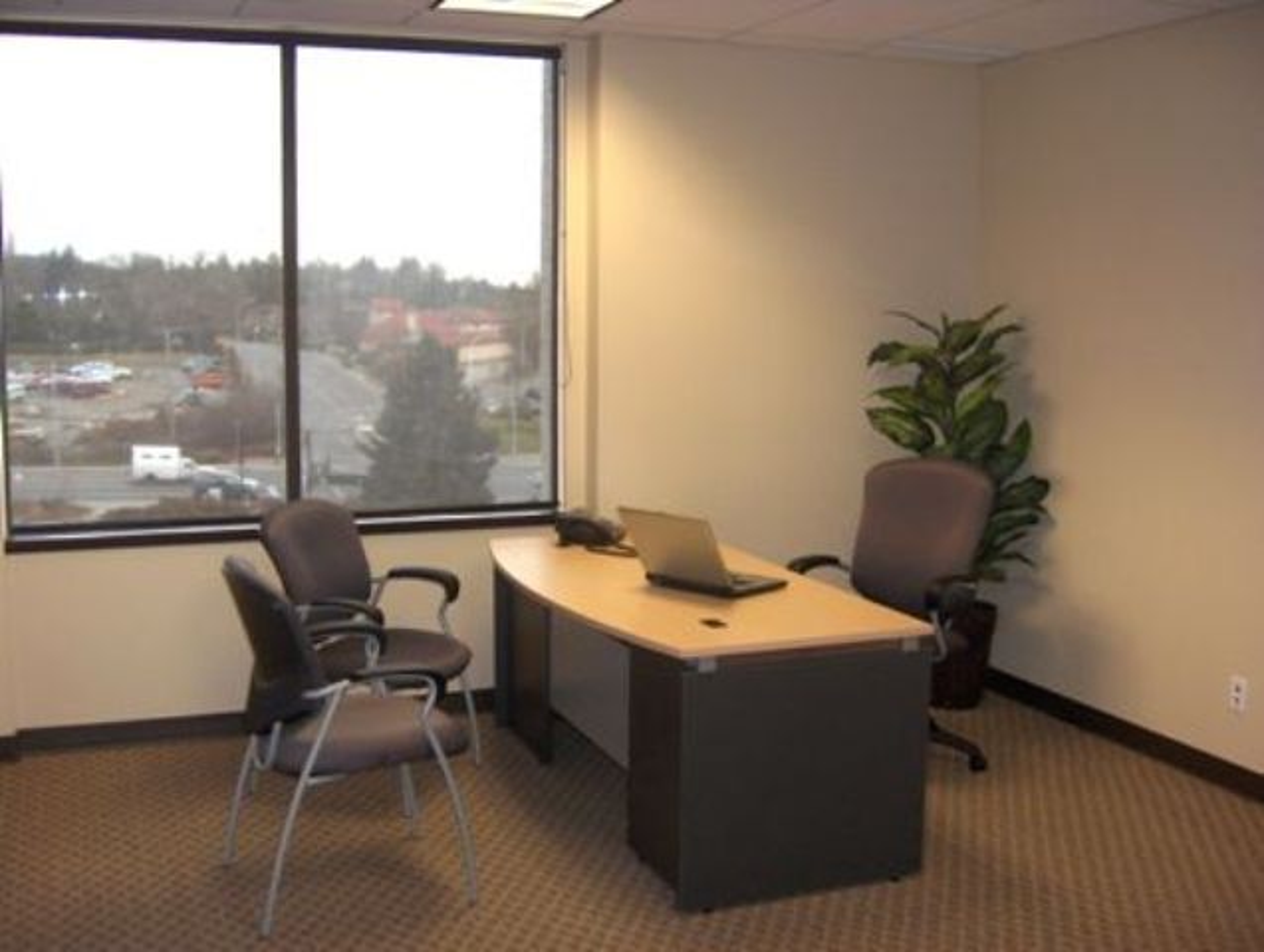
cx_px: 632
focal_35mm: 39
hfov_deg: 47.8
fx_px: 1426
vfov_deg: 36.9
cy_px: 476
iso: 184
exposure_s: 1/60
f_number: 2.8
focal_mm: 8
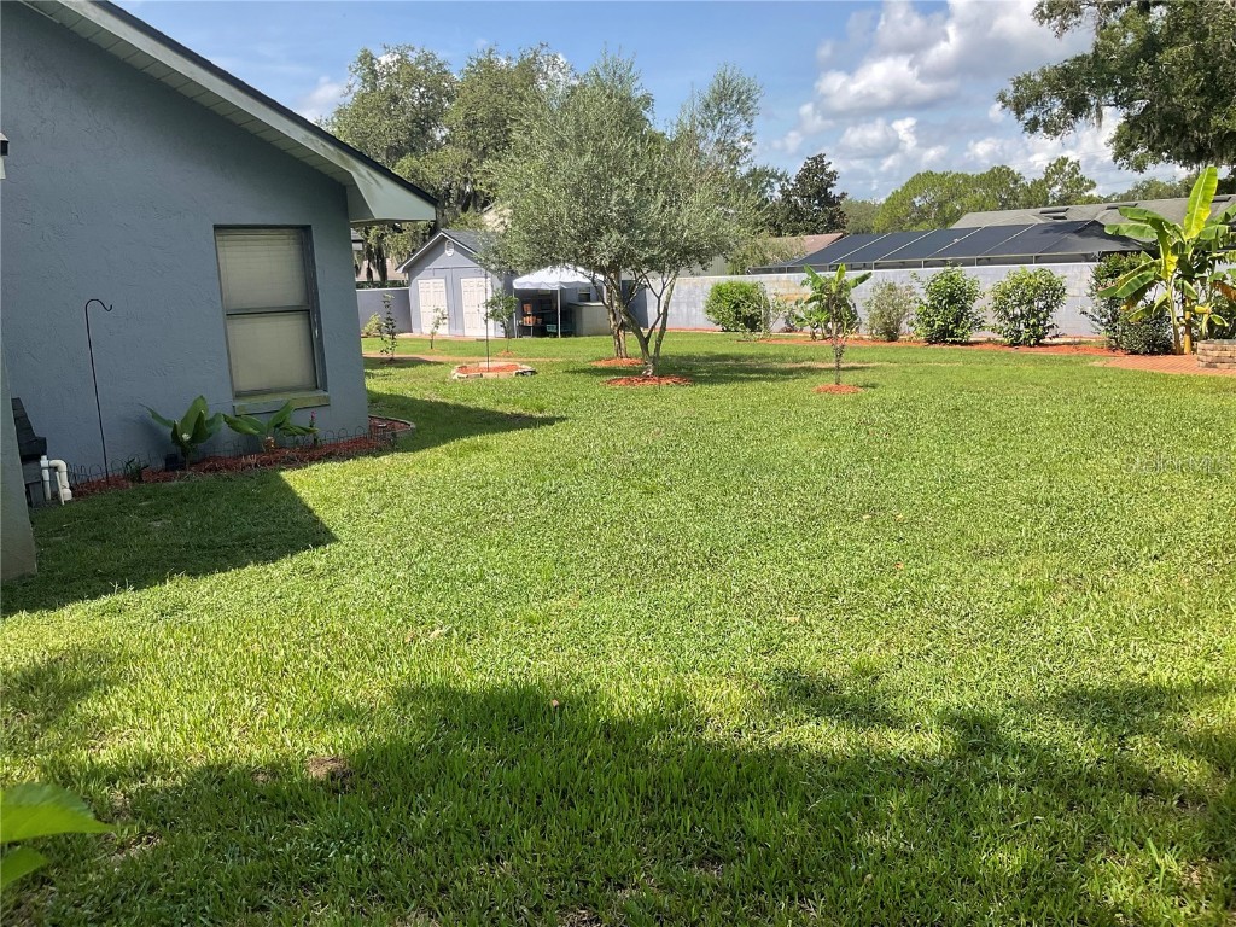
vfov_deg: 48.2
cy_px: 464
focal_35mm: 29
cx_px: 618
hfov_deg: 61.7
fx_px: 1035
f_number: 1.8
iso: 16
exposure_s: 1/1098
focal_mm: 3
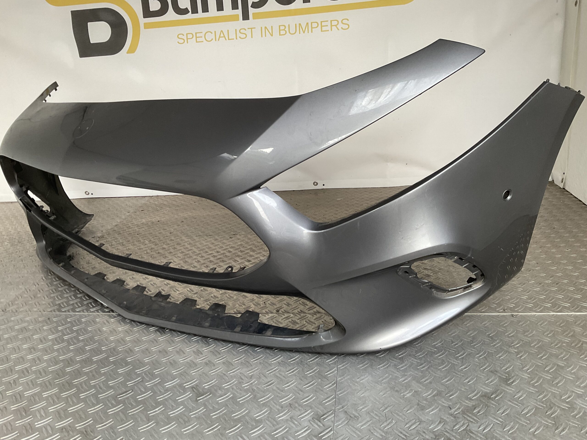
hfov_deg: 61.7
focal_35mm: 29
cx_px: 294
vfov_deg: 48.2
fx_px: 492
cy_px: 220
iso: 64
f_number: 1.8
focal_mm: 3
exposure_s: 1/50
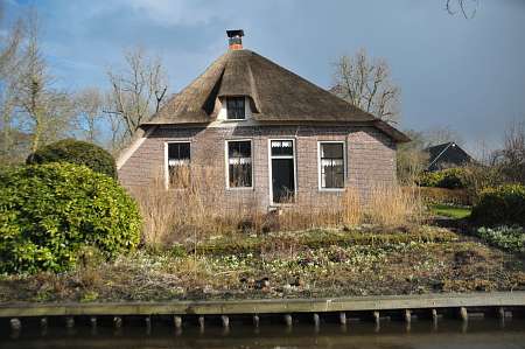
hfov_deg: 59.5
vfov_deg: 41.6
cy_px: 174
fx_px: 459
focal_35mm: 32
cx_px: 262
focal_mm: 21
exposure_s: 1/2000
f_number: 3.8
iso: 320
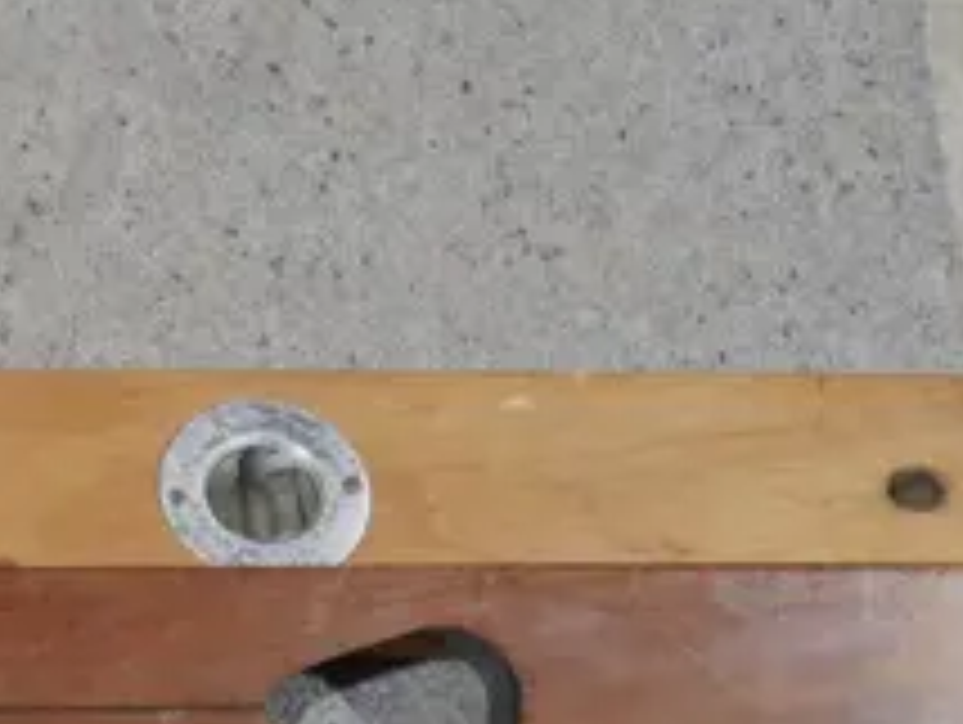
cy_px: 1001
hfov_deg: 11.3
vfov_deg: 9.5
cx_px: -1138
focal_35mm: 153
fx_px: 4261
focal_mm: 16
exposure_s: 1/60
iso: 500
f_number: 4.5
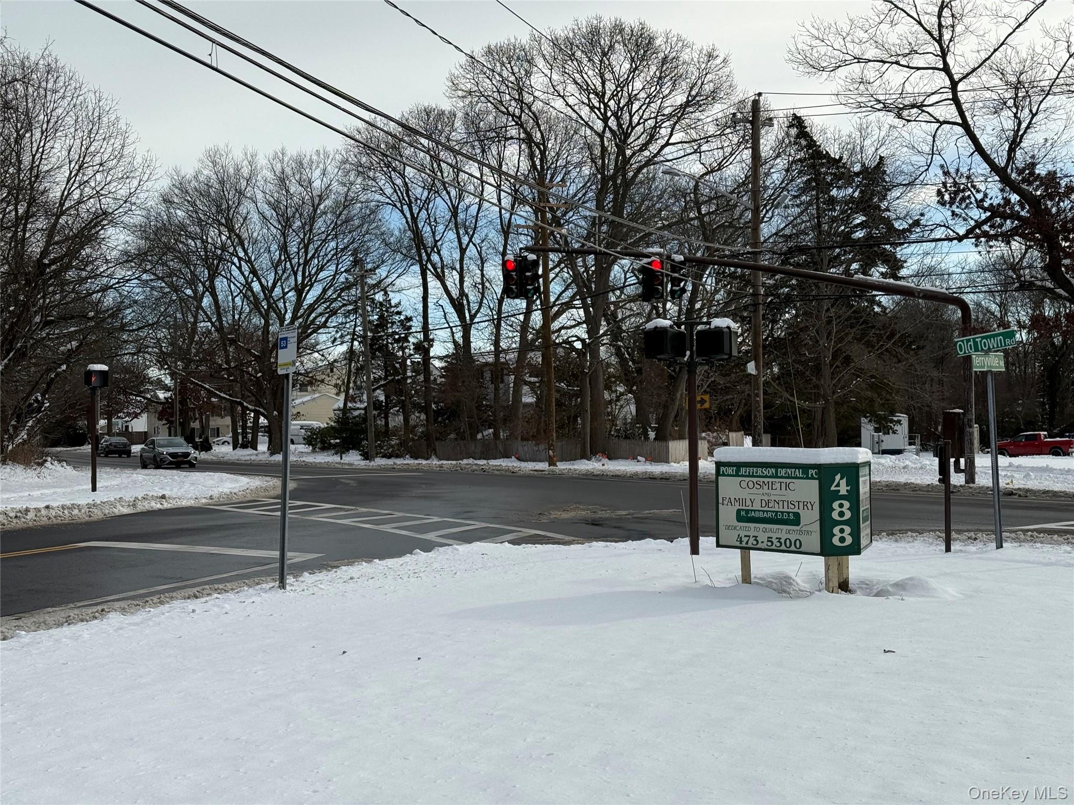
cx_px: 537
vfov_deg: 30.3
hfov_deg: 39.7
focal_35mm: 48
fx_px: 1489
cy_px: 402
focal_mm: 6.76
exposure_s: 1/6024
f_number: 1.78
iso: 64
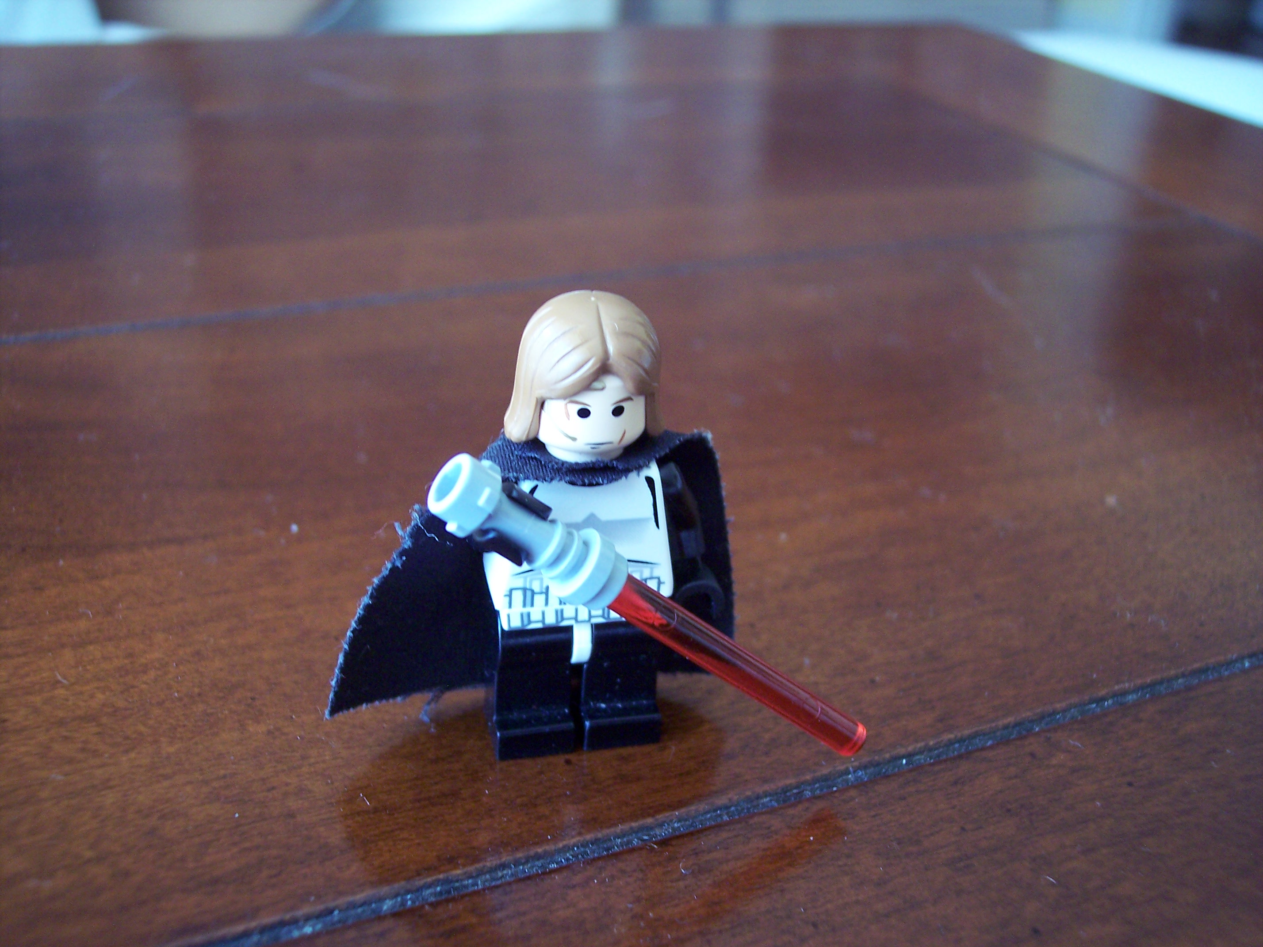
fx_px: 1423
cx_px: 632
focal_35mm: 39
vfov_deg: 36.8
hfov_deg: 47.9
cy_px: 474
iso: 200
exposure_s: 1/15
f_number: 3.4
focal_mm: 8
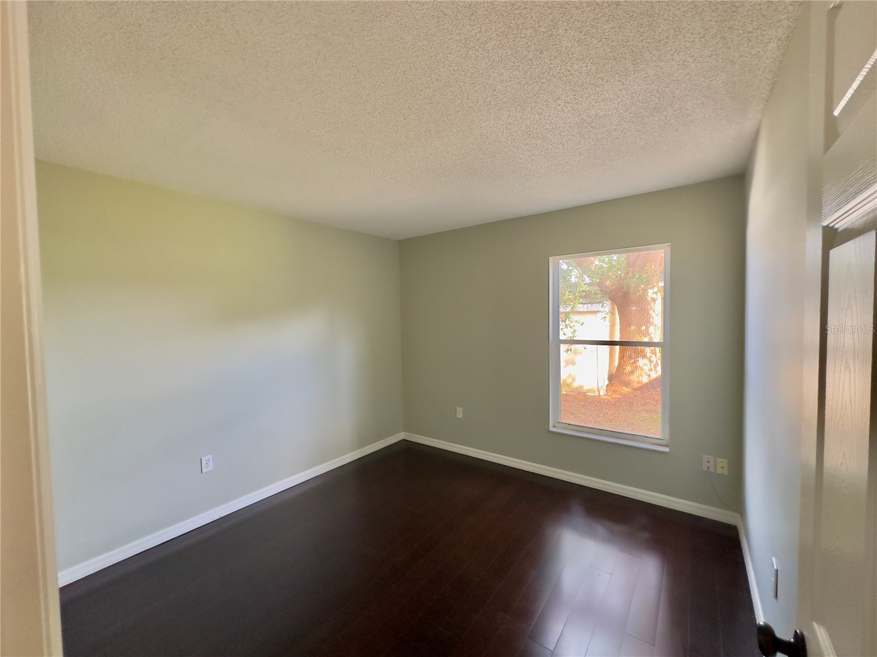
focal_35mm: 14
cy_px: 328
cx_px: 438
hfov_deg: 102.1
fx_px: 355
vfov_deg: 85.7
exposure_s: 1/60
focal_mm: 2.22
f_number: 2.2
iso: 320
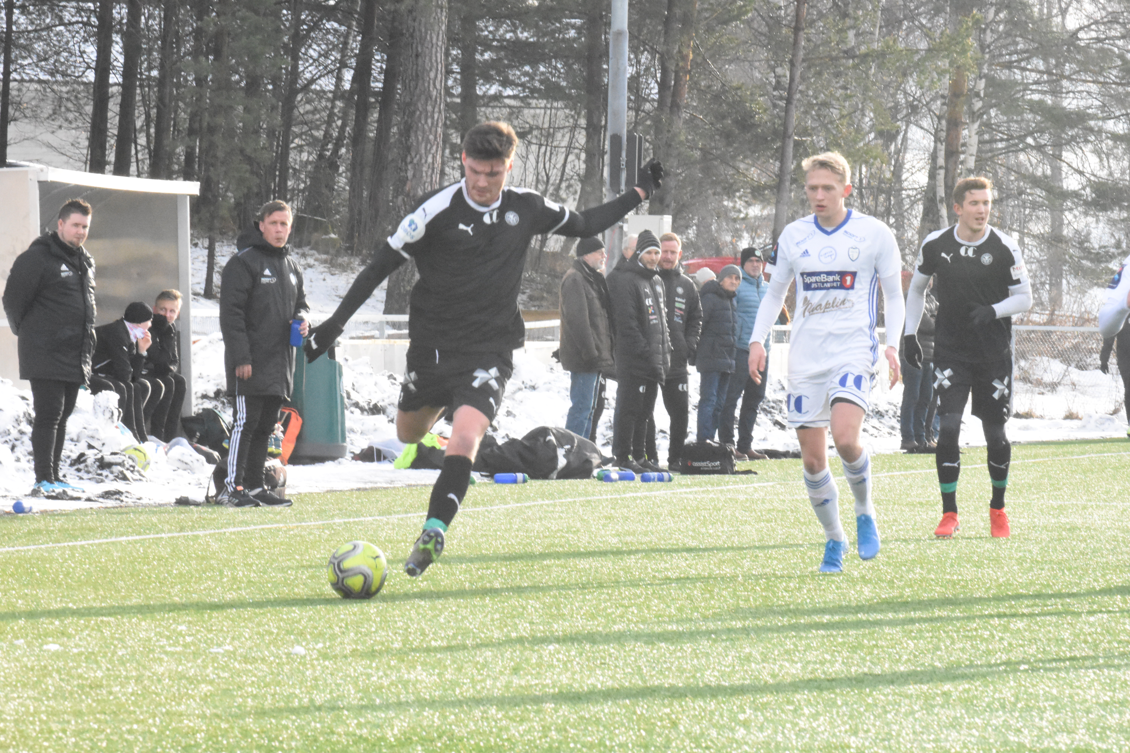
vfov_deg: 4.6
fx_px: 9416
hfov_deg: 6.9
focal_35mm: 300
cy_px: 376
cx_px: 565
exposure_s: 1/400
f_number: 22
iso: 8000
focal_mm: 200
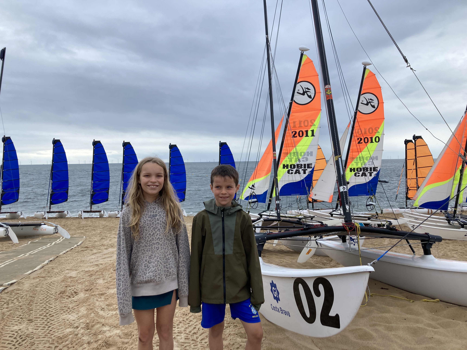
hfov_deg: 63.4
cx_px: 234
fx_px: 378
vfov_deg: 49.7
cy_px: 175
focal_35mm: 28
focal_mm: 3.99
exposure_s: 1/340
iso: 20
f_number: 1.8
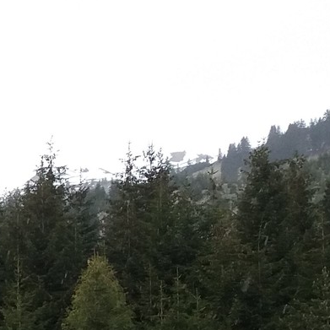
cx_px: -435
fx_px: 1456
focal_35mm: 135
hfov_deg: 11.1
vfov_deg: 12.1
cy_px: 550
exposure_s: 1/738
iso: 64
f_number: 1.9
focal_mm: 3.7
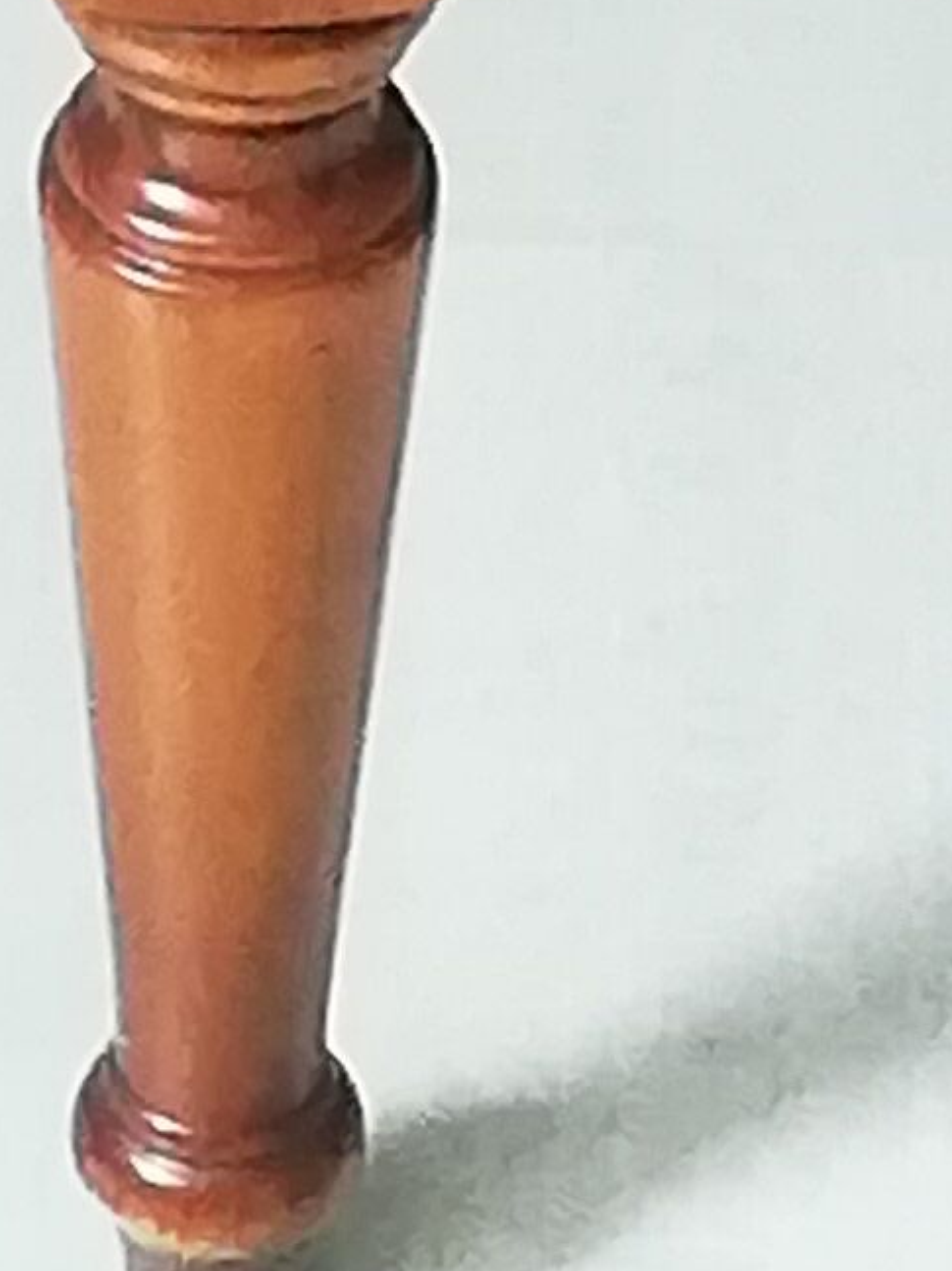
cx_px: -106
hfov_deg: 4.3
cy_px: -2890
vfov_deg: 5.4
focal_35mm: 342
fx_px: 12545
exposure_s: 1/33.3
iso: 320
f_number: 2.2
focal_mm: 3.81
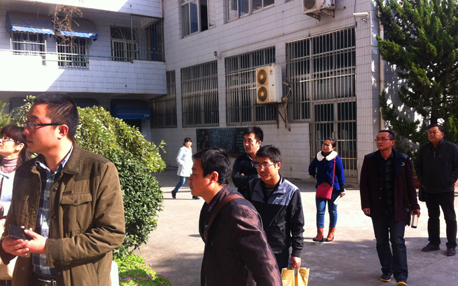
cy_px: 149
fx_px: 474
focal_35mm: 38
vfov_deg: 33.6
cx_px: 233
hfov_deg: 51.5
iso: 80
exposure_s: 1/392
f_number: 2.8
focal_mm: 3.85
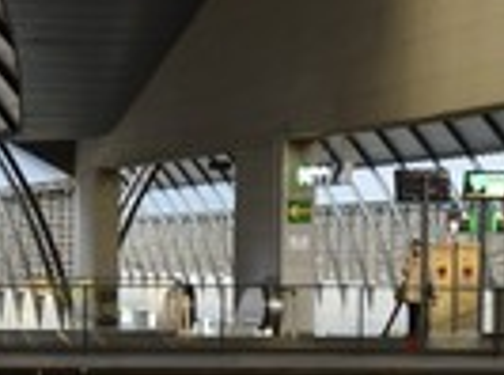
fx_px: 2919
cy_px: 337
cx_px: -288
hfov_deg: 9.5
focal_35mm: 201
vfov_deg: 7.3
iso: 400
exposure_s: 1/13
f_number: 3.5
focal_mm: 66
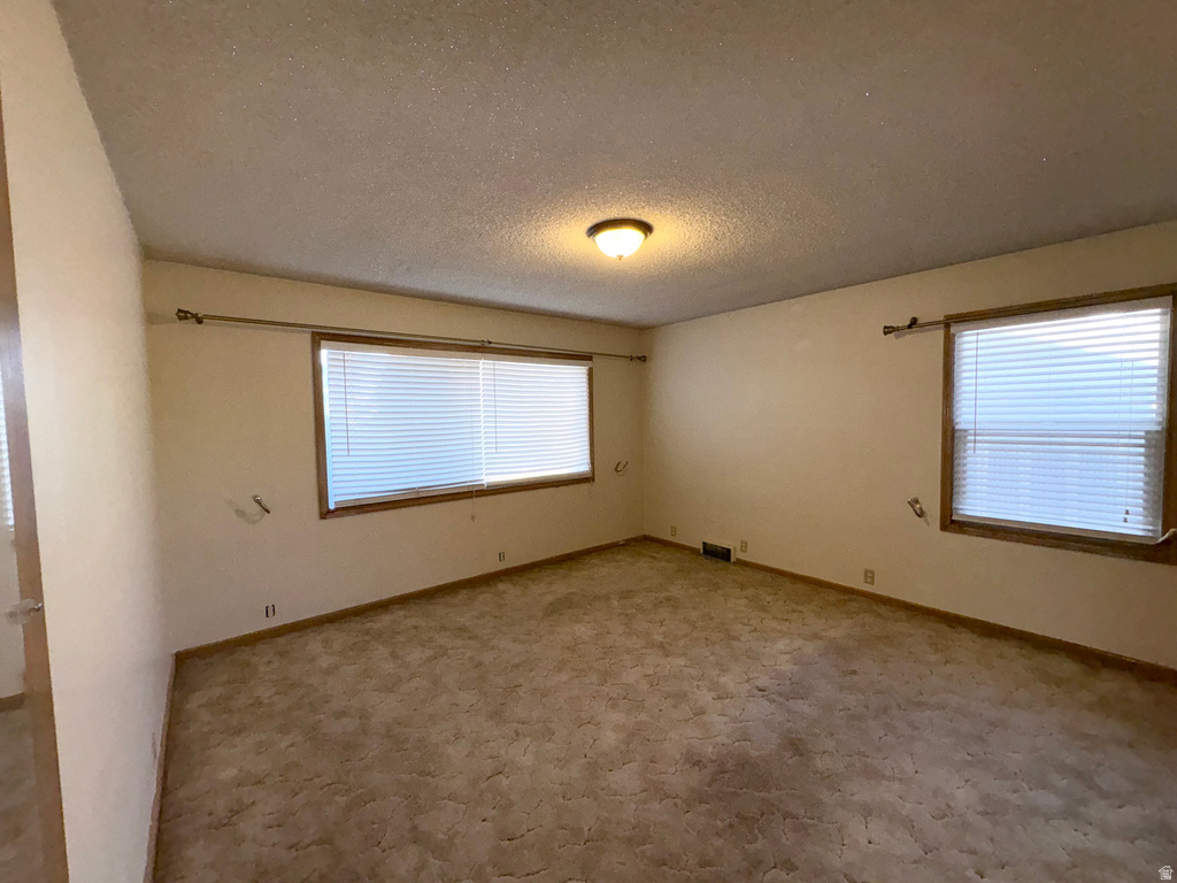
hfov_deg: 102.1
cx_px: 588
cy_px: 442
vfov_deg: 85.7
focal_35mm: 14
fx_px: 476
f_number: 2.2
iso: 64
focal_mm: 2.22
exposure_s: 1/120
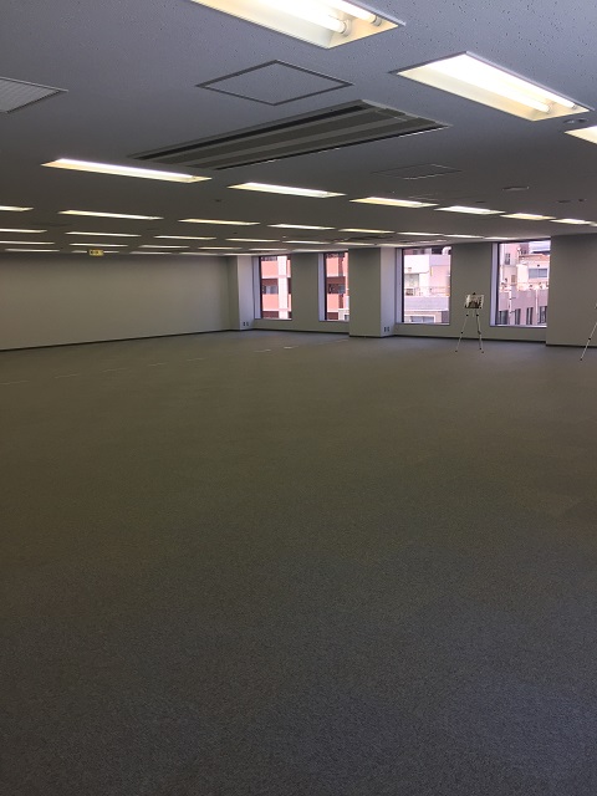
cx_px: 298
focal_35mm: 29
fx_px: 667
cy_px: 398
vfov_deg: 61.7
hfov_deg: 48.2
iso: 50
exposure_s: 1/120
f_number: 2.2
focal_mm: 4.15
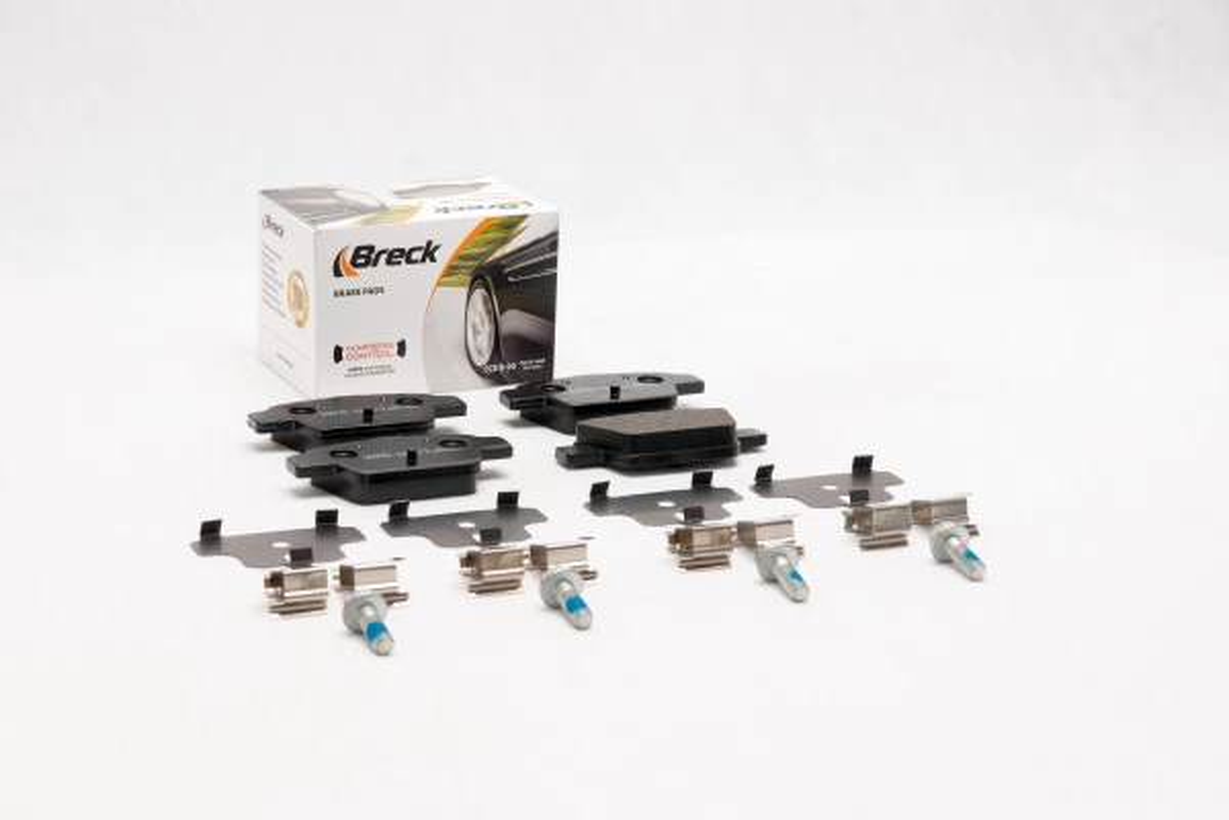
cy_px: 410
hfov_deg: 22.6
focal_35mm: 90
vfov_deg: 15.2
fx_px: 3072
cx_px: 614
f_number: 11
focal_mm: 60
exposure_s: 1/200
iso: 100
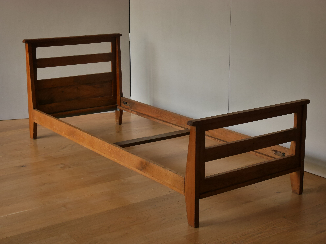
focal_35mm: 64
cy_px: 122
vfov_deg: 22.9
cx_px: 163
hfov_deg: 30.3
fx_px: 603
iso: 800
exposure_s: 1/80
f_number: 5.6
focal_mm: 32
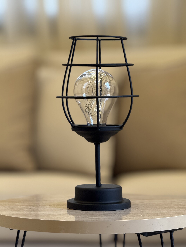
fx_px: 860
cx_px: 93
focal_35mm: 120
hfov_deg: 12.3
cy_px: 124
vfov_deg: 16.4
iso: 100
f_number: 2.8
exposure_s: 1/100
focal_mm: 15.66
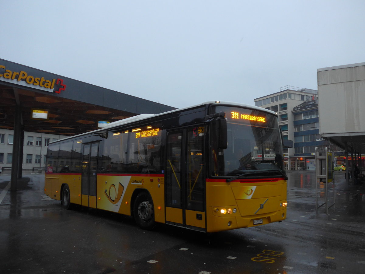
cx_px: 182
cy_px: 137
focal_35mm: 29
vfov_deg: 48.2
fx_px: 306
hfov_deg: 61.7
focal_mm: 6
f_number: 2
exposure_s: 1/125
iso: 200
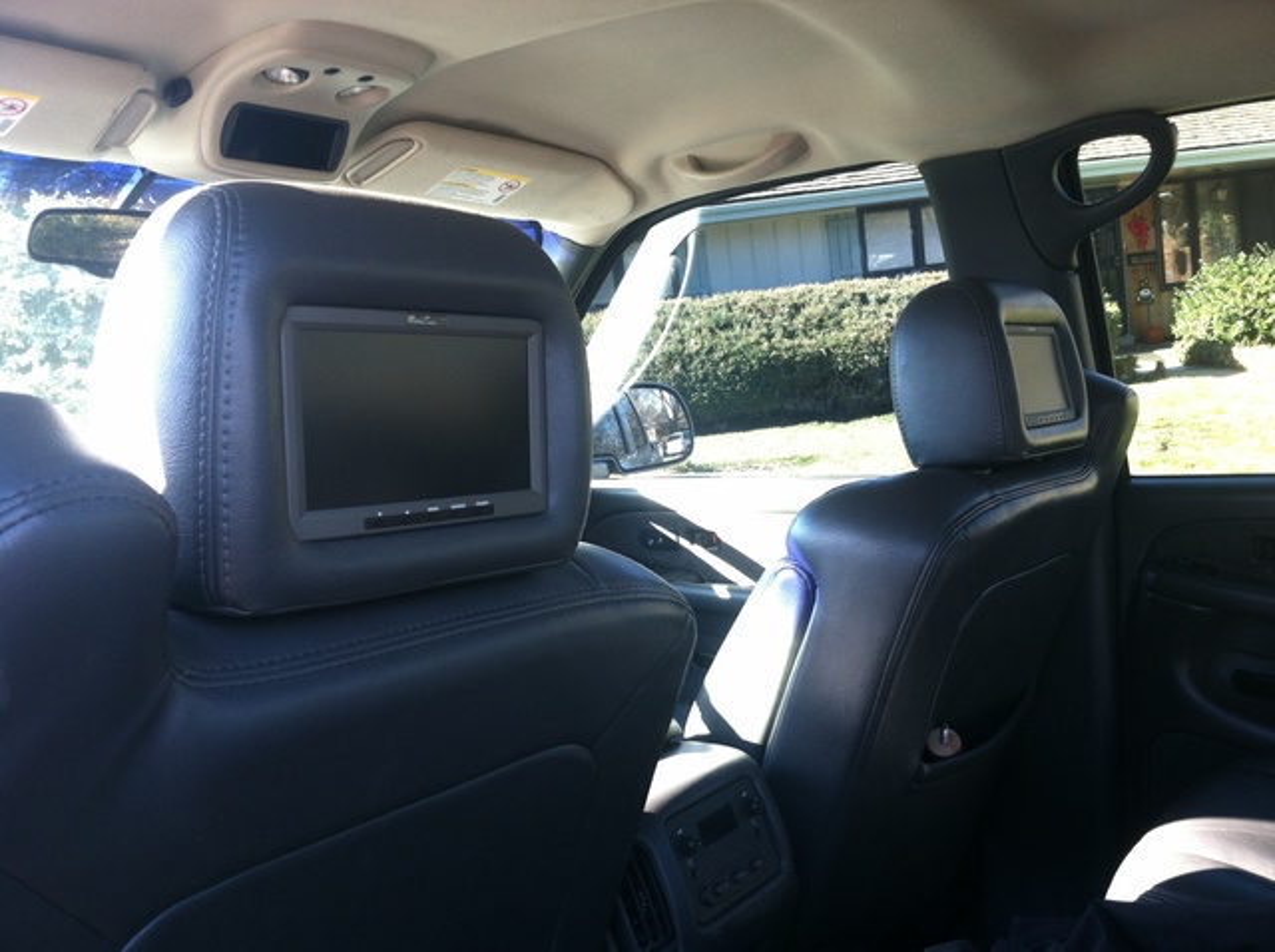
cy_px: 476
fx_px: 1287
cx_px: 638
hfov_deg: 52.7
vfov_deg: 40.6
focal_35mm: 35
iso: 80
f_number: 2.8
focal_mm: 3.85
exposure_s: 1/24
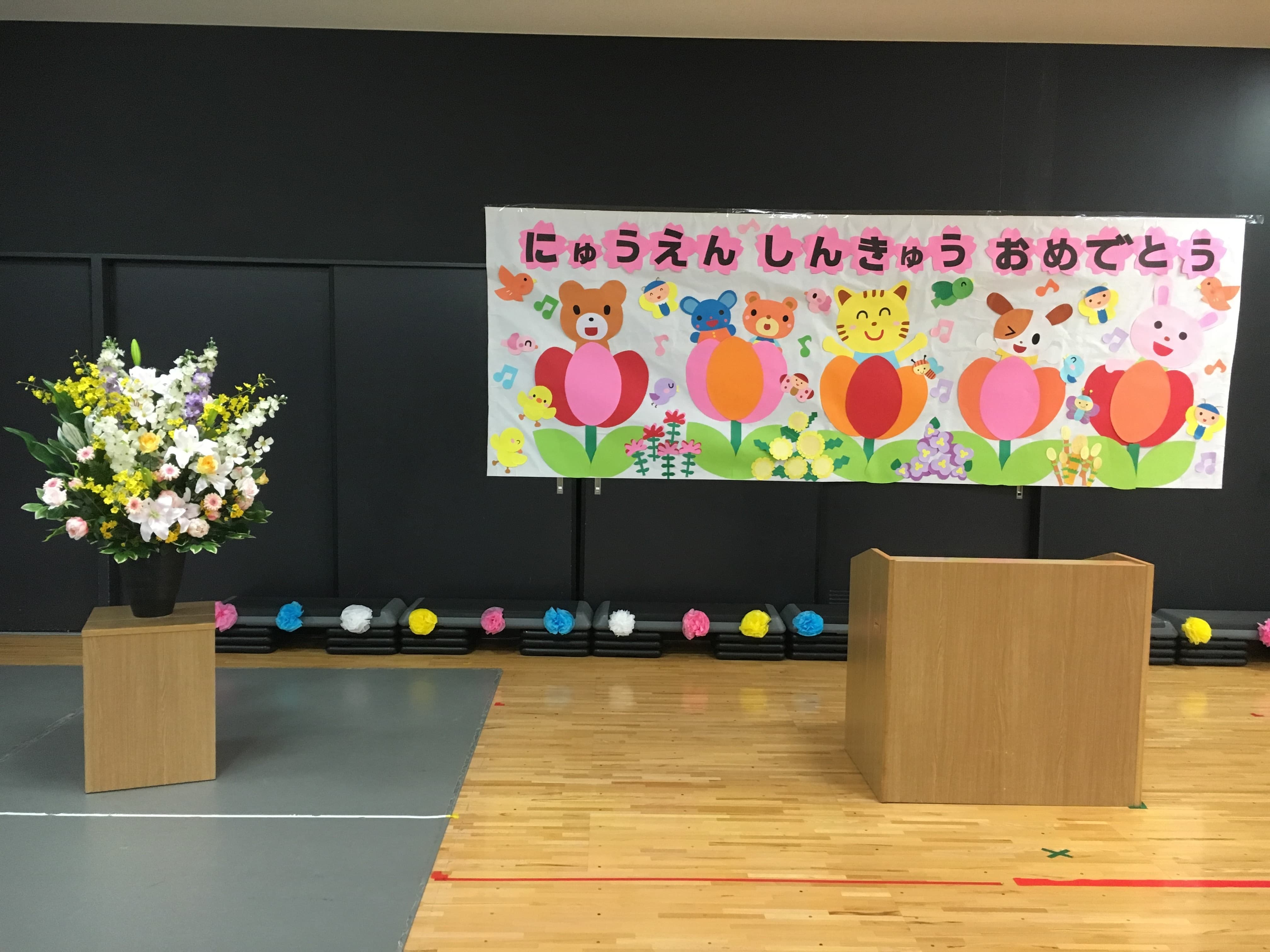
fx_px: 1064
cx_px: 635
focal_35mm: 29
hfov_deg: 61.7
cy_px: 476
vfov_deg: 48.2
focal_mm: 4.15
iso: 160
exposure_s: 1/30
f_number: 2.2
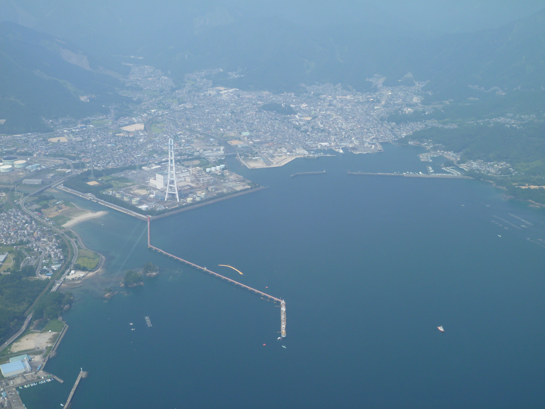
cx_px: 272
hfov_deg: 40.4
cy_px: 204
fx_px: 740
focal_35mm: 47
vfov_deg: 30.9
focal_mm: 8.3
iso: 80
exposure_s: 1/500
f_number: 4.5
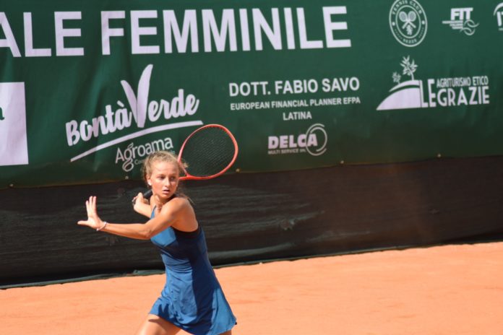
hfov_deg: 10.2
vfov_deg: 6.8
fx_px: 2829
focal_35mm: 202
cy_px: 168
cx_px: 252
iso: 400
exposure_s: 1/1600
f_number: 5
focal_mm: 135
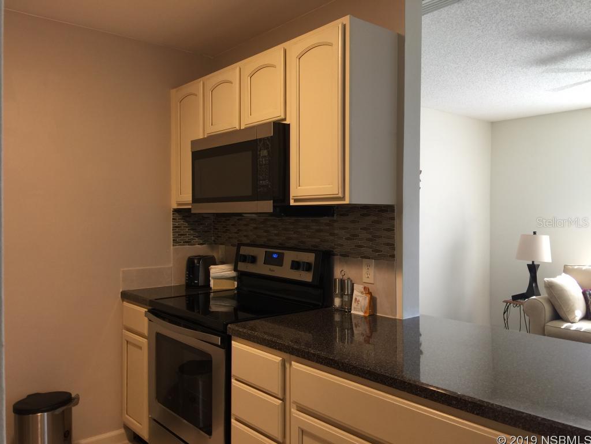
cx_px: 296
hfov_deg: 61.7
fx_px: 495
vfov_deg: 48.2
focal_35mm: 29
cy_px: 222
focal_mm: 4.15
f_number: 2.2
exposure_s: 1/15
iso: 32
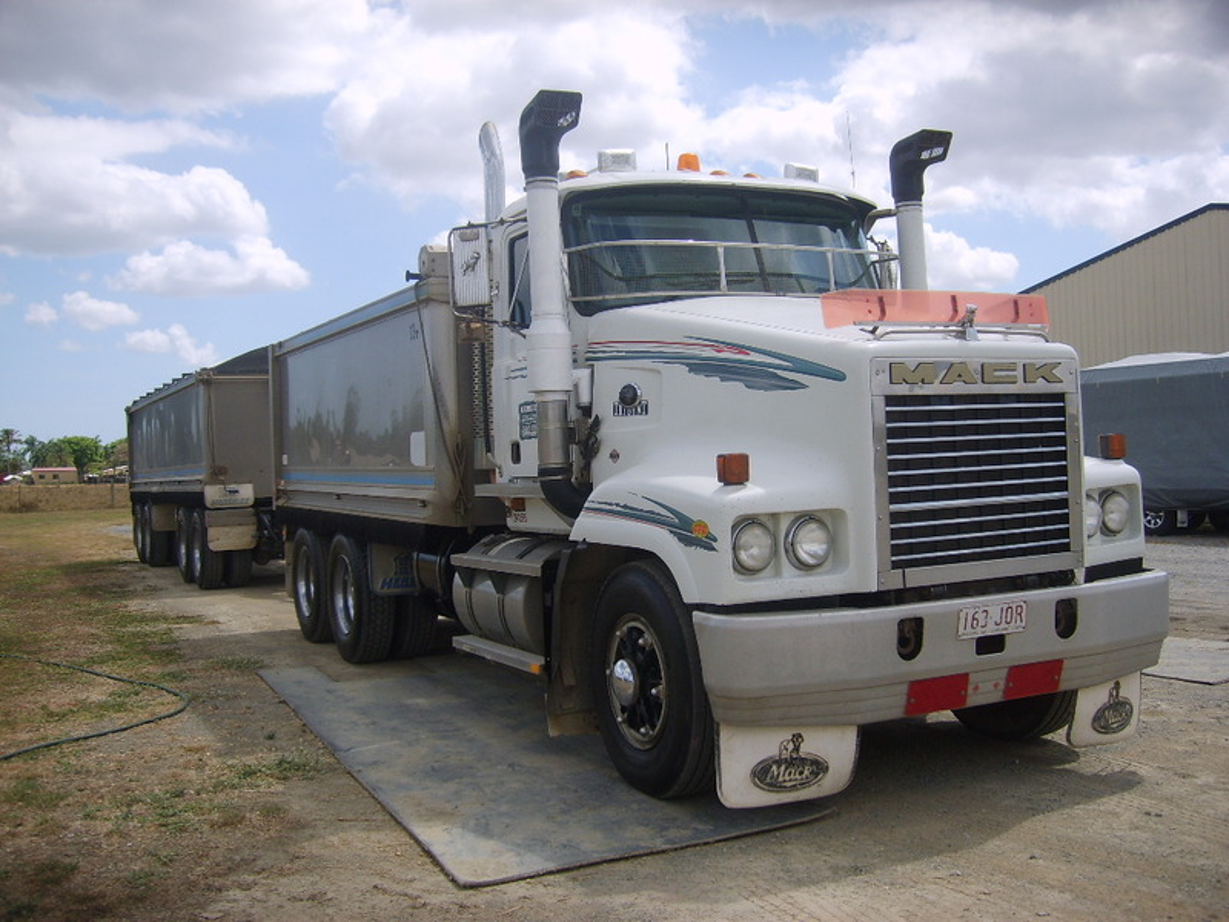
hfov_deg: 52.6
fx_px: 1243
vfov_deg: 40.7
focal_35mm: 35
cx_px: 614
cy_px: 461
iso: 50
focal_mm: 5.8
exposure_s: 1/250
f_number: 7.1
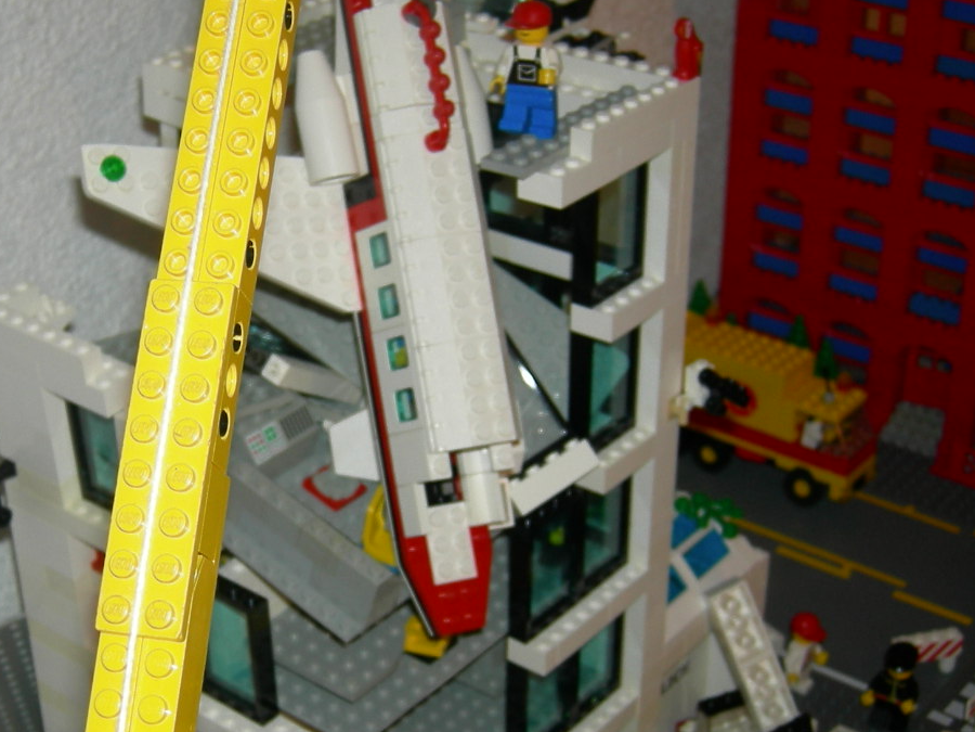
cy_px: 431
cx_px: 280
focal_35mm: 64
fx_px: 1803
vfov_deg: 22.9
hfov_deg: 29.9
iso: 64
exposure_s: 1/60.1
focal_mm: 7.5
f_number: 2.7
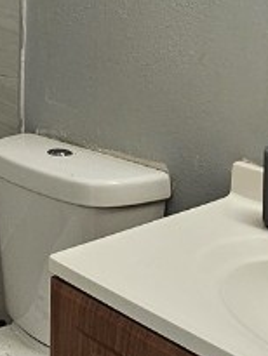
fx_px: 670
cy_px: -7
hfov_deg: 21.6
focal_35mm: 65
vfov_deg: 27.9
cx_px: -12
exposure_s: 1/60
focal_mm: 2.2
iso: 200
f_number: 2.2
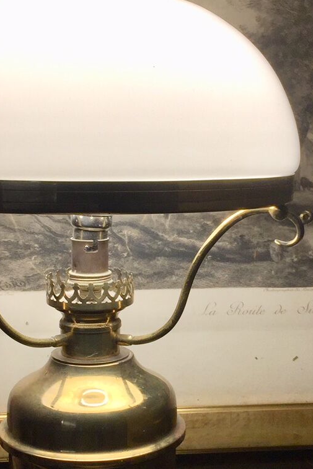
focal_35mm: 65
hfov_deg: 20.9
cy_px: 266
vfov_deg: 30.9
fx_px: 847
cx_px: 165
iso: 40
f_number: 2.2
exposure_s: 1/100
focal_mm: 4.15
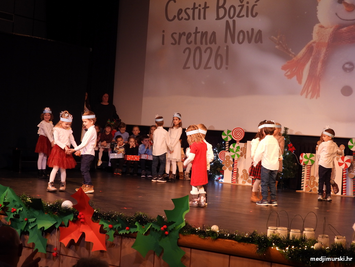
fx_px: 667
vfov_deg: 22.6
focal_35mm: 65
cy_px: 134
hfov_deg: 29.8
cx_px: 178
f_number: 3.5
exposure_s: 1/30
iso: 220
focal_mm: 11.7
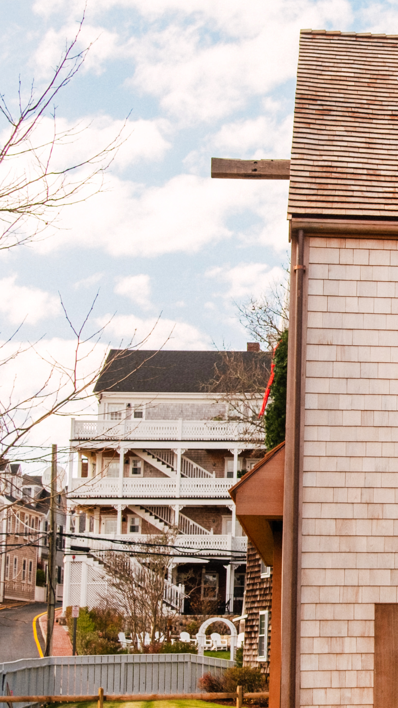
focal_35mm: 98
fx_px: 1839
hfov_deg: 11.5
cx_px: 696
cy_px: 350
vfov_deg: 21.8
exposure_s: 1/320
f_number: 5.6
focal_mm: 23
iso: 125
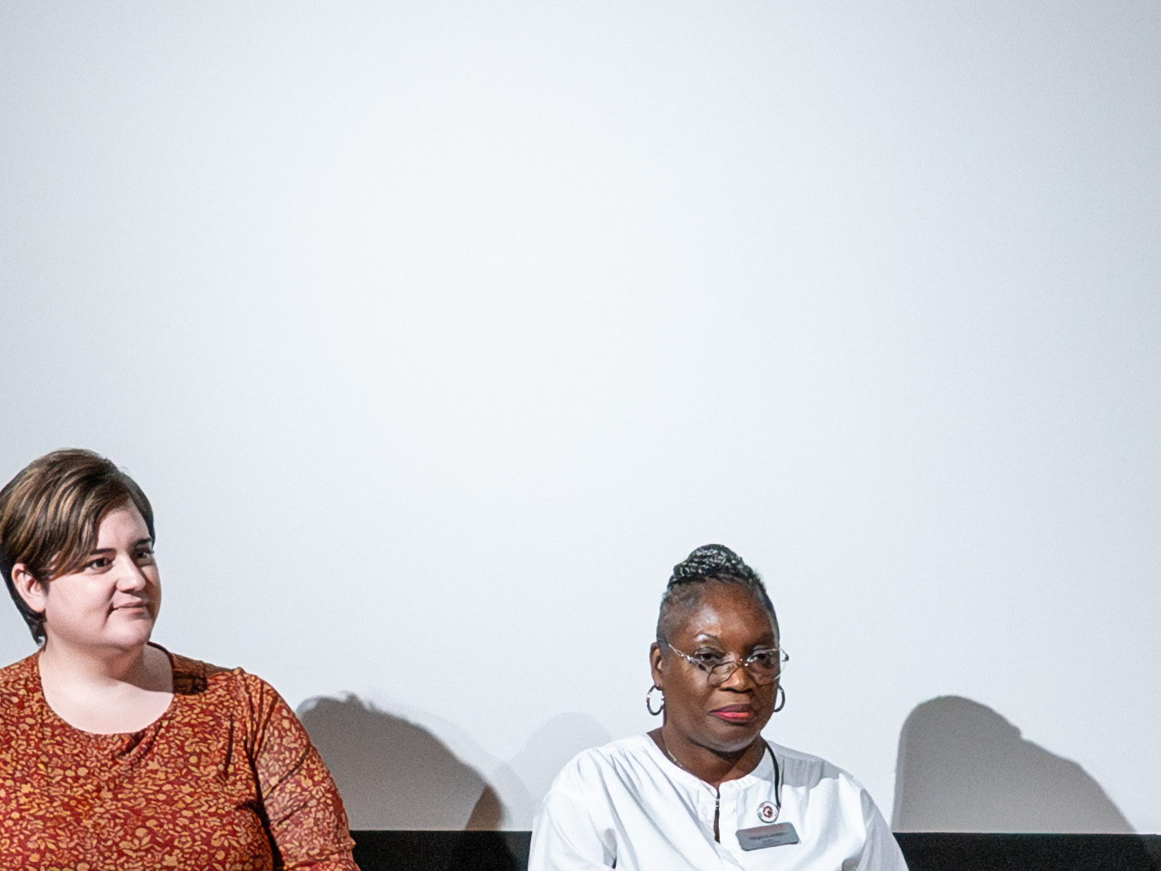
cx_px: 440
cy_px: 1258
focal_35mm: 125
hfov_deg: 15.7
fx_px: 4193
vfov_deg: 11.4
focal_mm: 17
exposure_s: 1/250
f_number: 2.8
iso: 8000
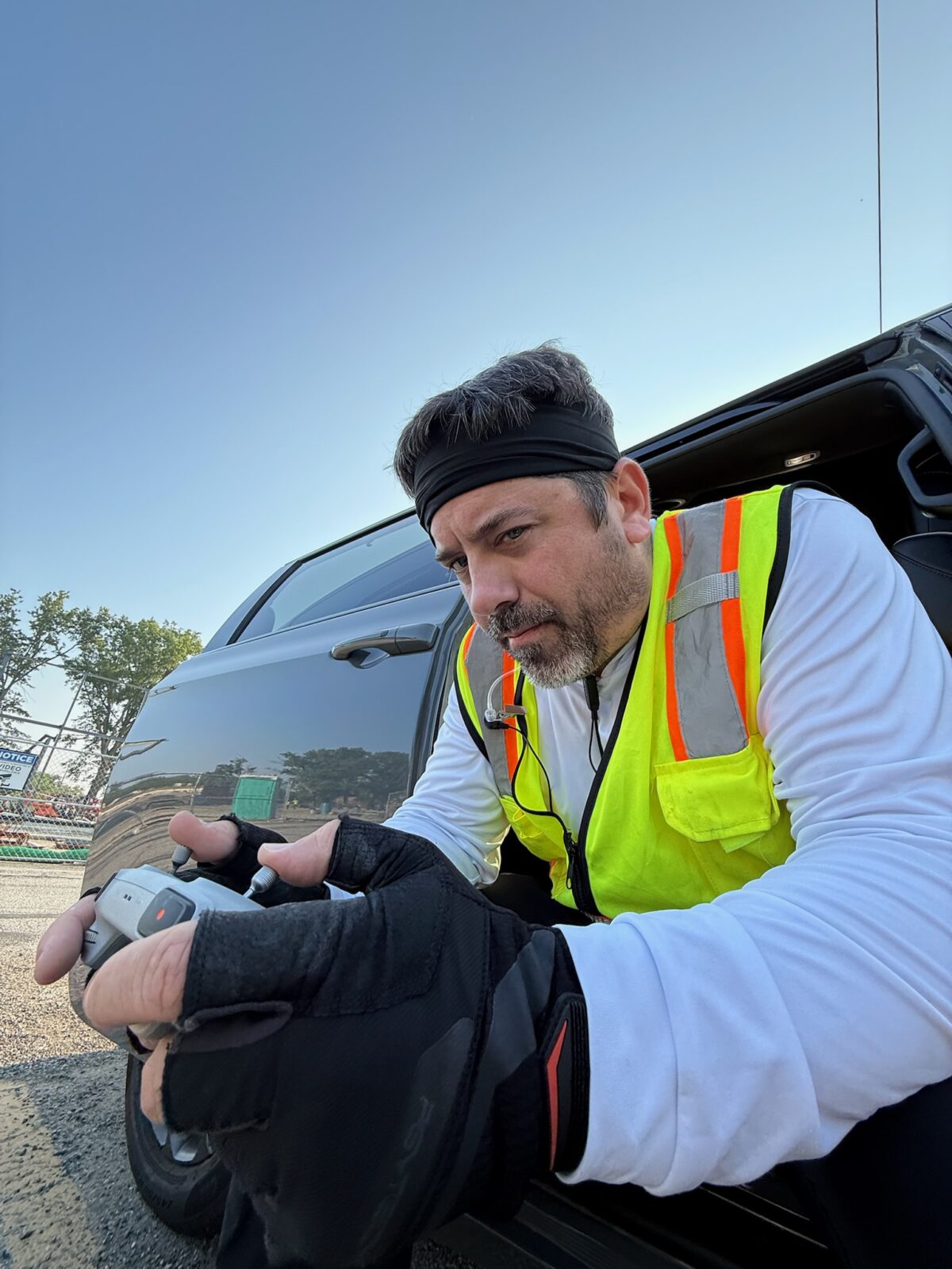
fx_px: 513
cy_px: 634
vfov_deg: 102.1
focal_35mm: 14
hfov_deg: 85.7
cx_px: 476
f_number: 2.2
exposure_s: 1/304
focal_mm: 2.22
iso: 64
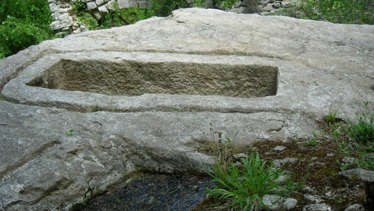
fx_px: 417
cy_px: 106
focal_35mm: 42
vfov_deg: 28.4
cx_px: 187
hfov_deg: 48.4
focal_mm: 7.8
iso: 64
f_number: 2.8
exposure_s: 1/406
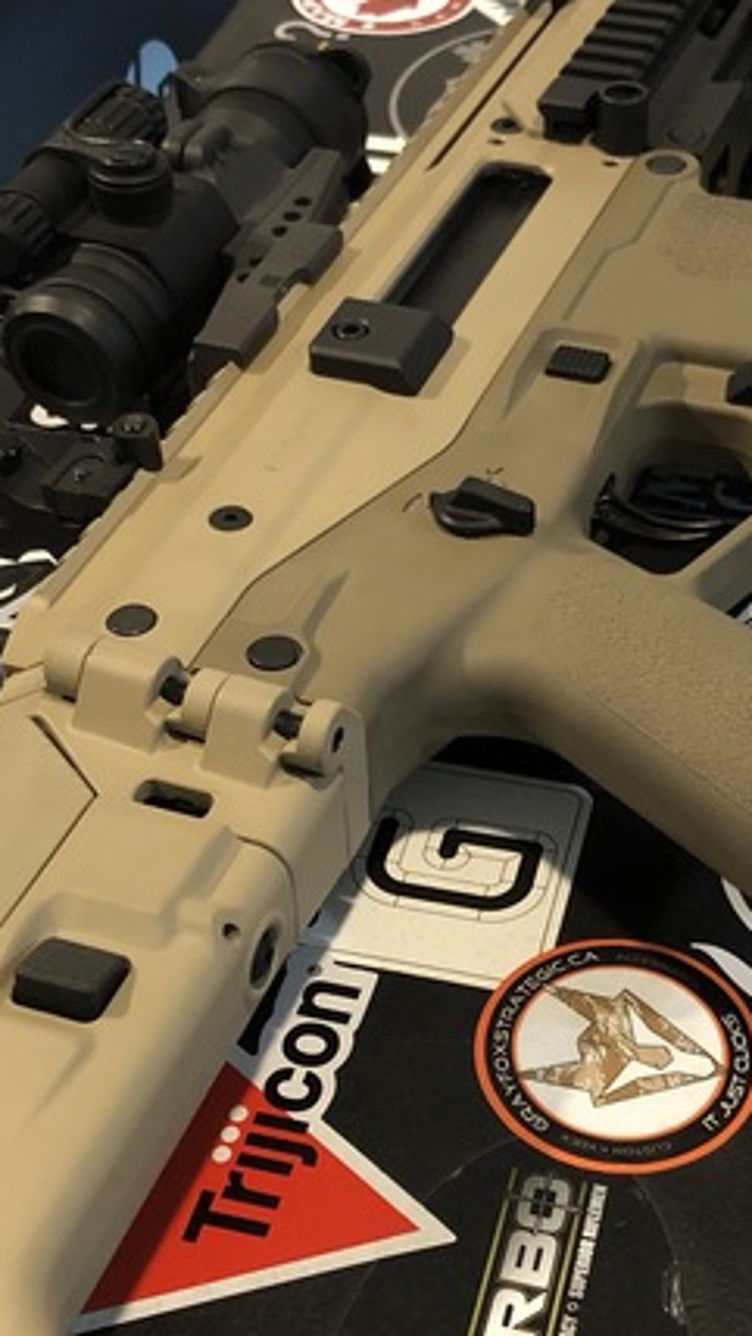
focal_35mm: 57
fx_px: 2019
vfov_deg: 36.6
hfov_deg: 21.1
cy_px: 740
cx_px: 474
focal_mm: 3.99
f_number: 1.8
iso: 64
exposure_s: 1/15
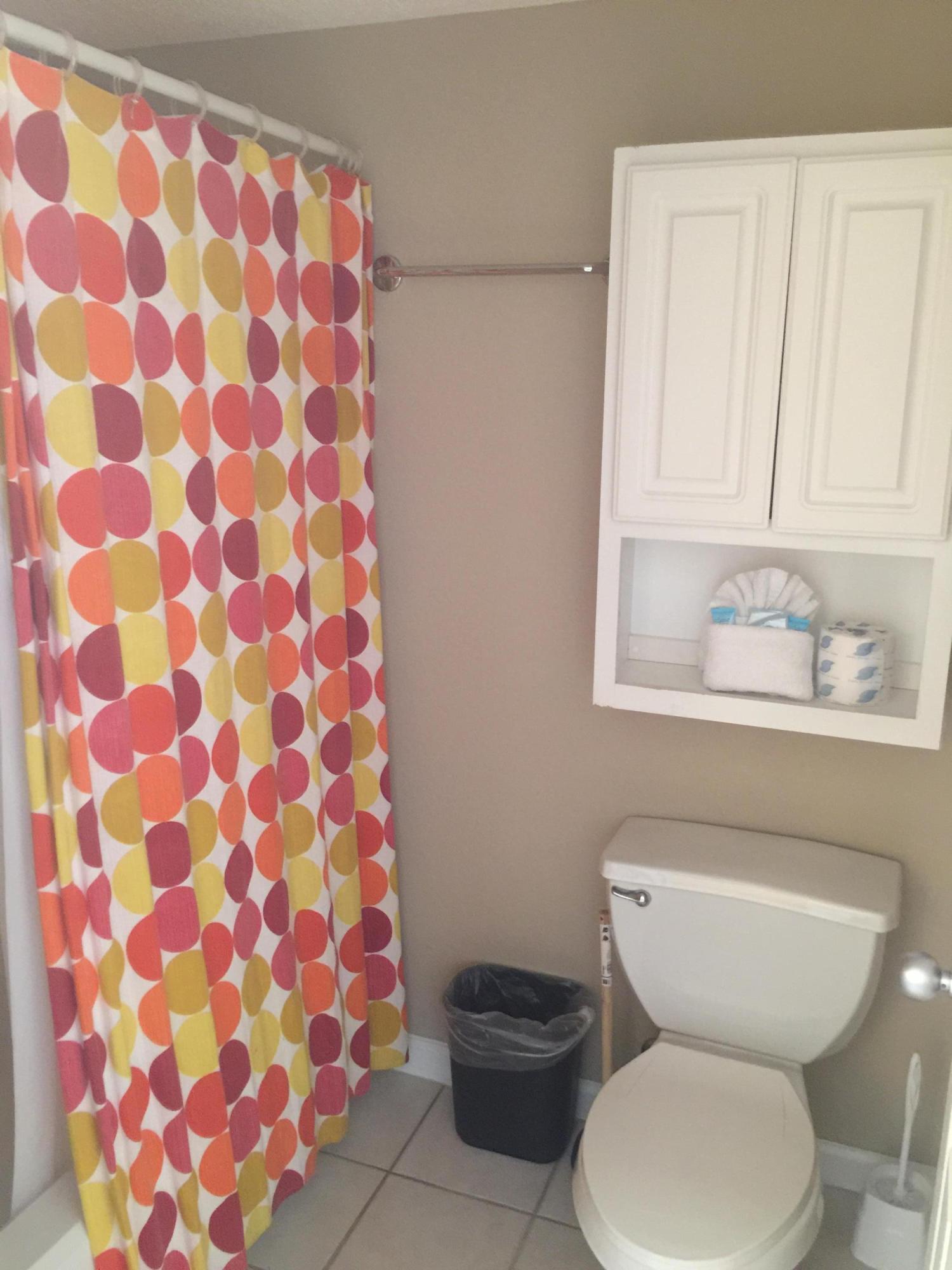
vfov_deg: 61.7
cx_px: 476
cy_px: 635
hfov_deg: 48.2
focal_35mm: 29
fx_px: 1063
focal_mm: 4.15
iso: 125
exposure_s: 1/8
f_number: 2.2
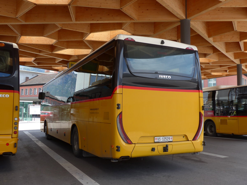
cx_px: 124
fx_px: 257
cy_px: 92
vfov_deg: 39.7
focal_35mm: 36
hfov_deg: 51.4
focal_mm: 7.5
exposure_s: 1/400
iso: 80
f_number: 2.8
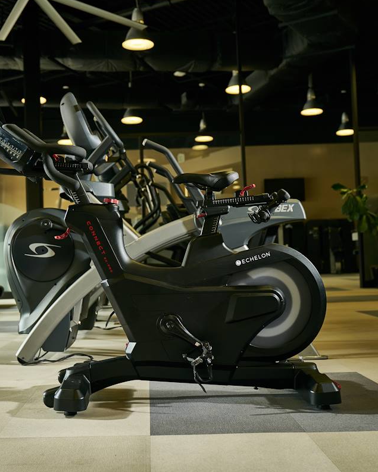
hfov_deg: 34.0
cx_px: 136
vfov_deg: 42.0
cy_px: 236
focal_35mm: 44
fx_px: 615
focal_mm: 31
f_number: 2.8
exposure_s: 1/125
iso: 100
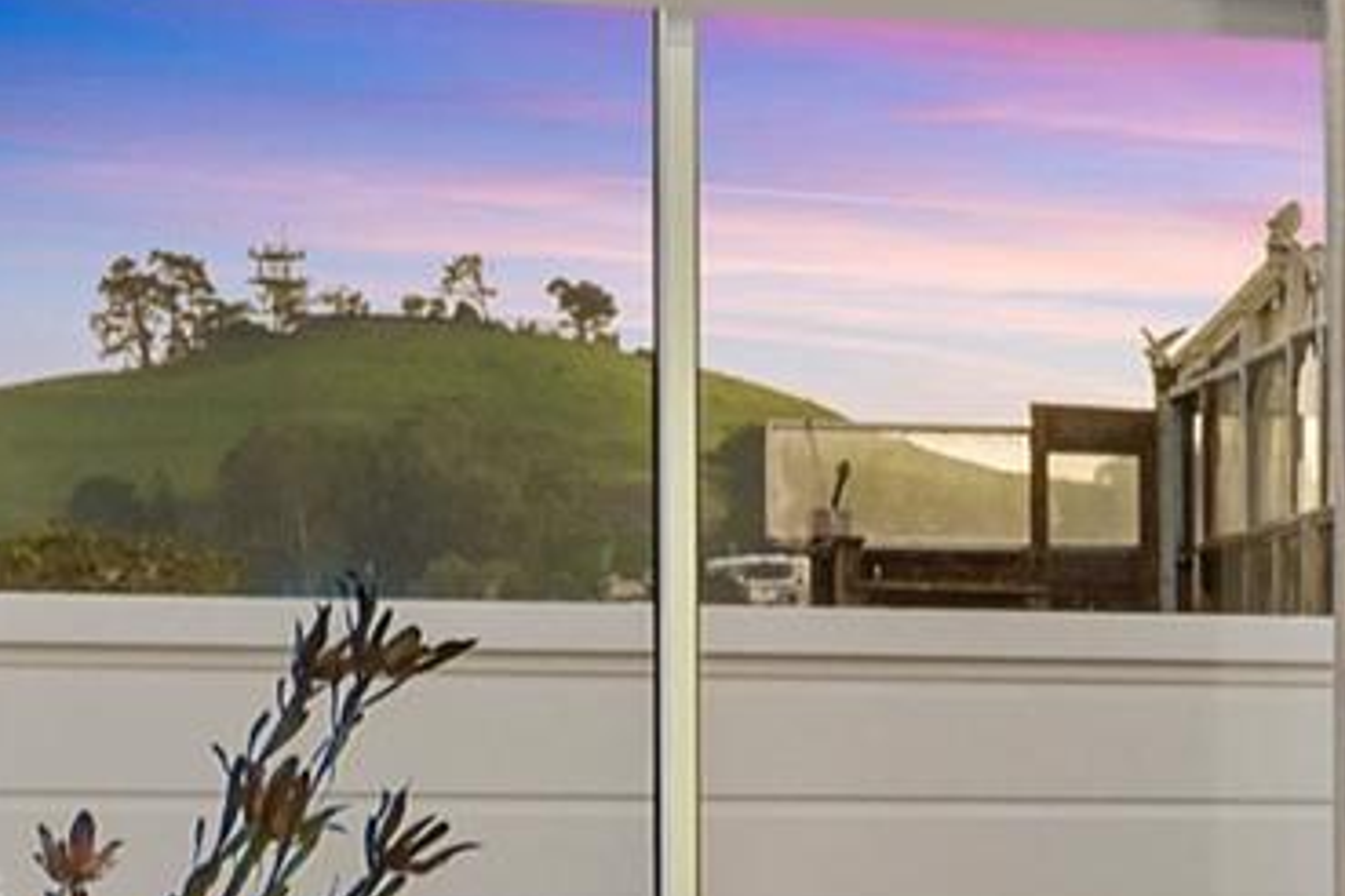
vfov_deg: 10.1
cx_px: 1815
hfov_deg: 15.0
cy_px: 1490
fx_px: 4857
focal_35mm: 130
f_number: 11
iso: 640
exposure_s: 1/2
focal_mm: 21.5
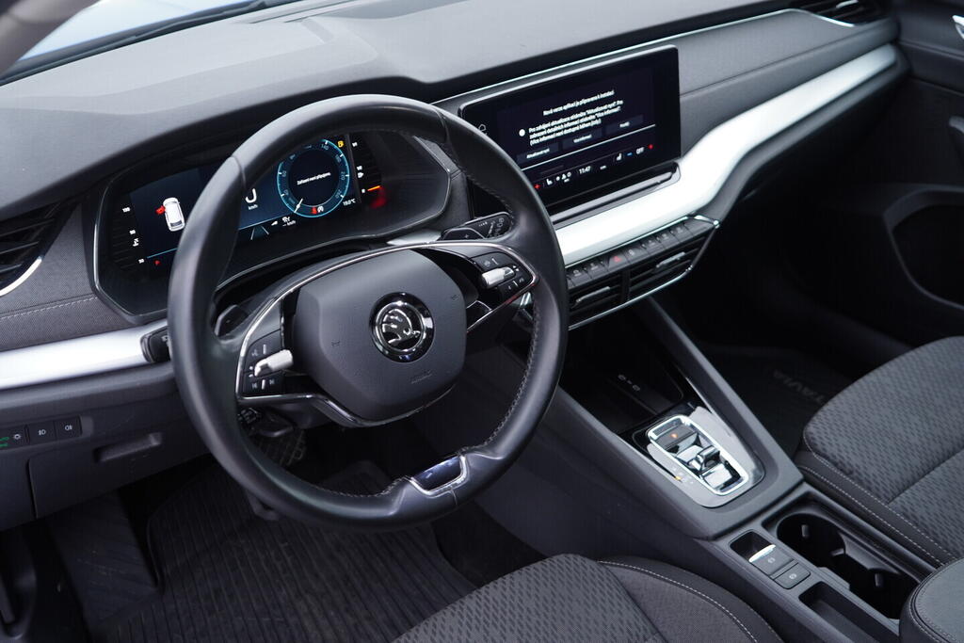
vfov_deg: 36.9
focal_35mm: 36
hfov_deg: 53.1
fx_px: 964
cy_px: 322
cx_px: 482
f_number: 2.8
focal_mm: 24
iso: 200
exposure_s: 1/40
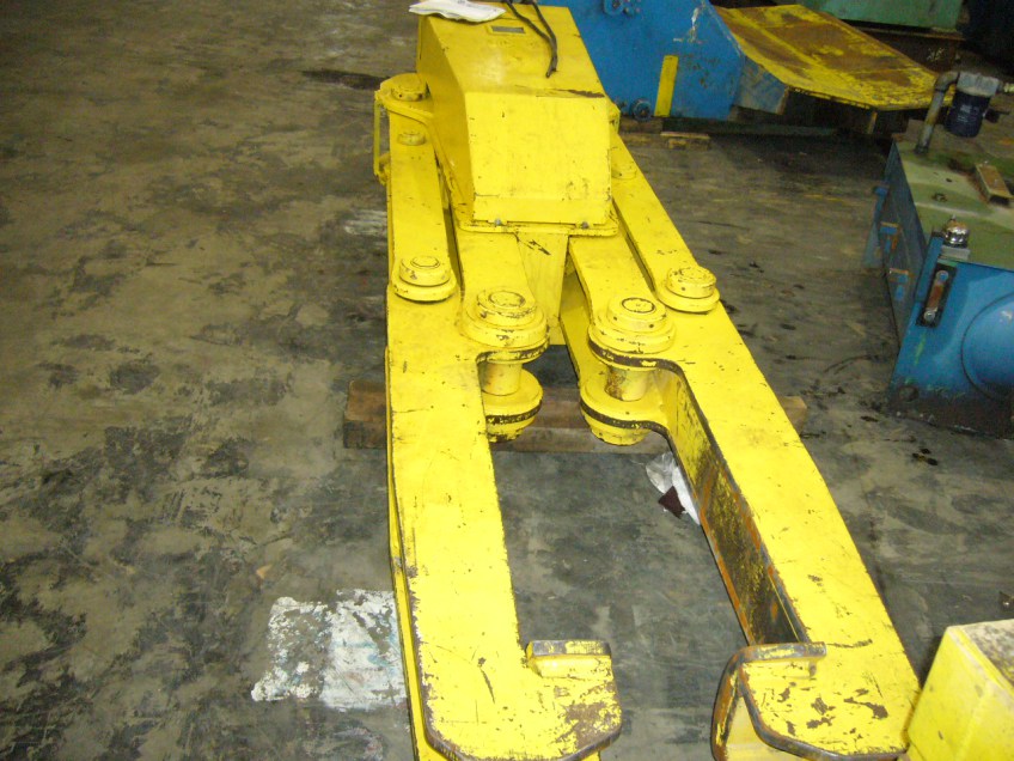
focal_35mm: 35
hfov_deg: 52.6
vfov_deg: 40.7
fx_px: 1025
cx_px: 507
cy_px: 380
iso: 400
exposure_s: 1/30
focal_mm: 5.8
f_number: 2.8
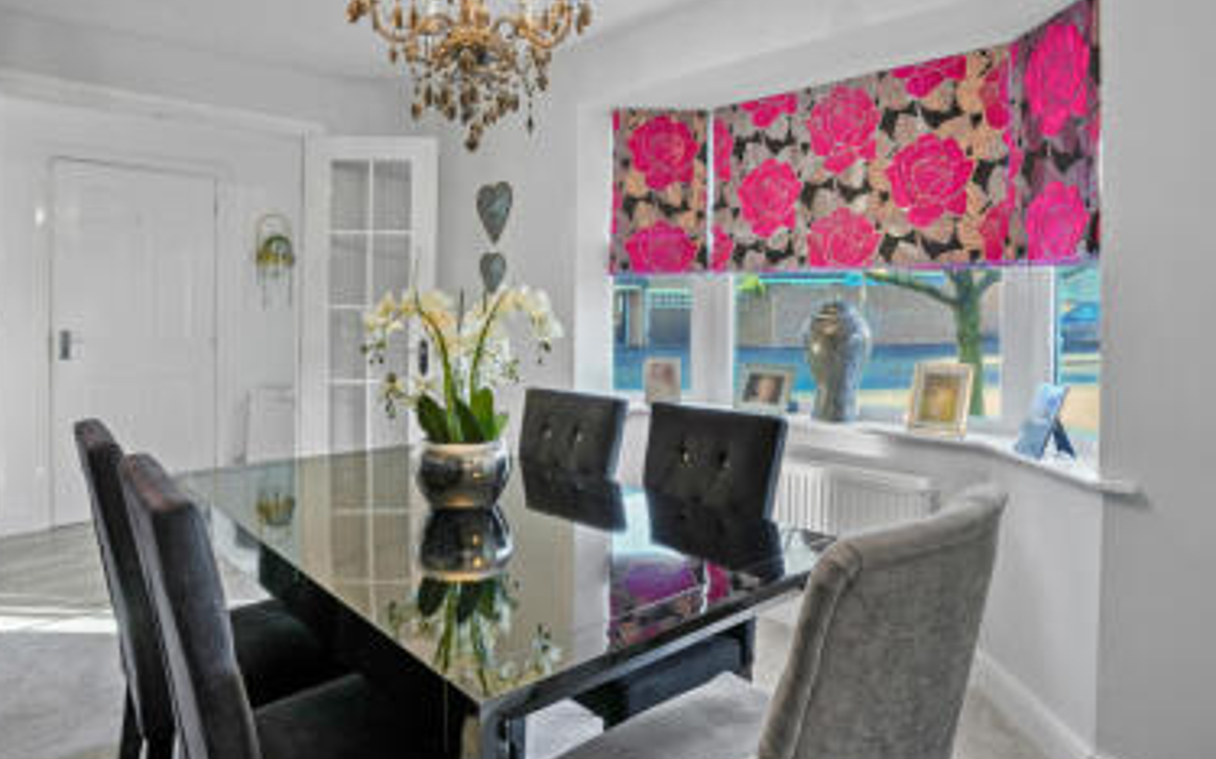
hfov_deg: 79.7
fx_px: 729
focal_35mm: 22
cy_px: 307
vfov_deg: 54.6
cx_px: 597
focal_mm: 17
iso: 250
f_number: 8
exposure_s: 1/1.67
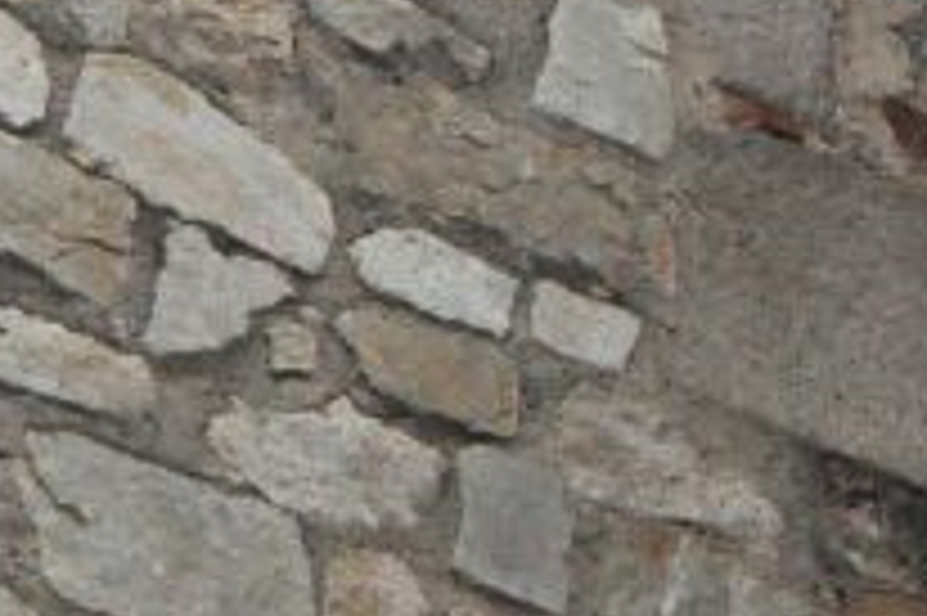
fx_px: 18203
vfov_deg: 1.9
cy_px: -625
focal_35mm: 707
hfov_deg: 2.9
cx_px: 1678
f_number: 16
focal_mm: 95
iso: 3200
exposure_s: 1/1000
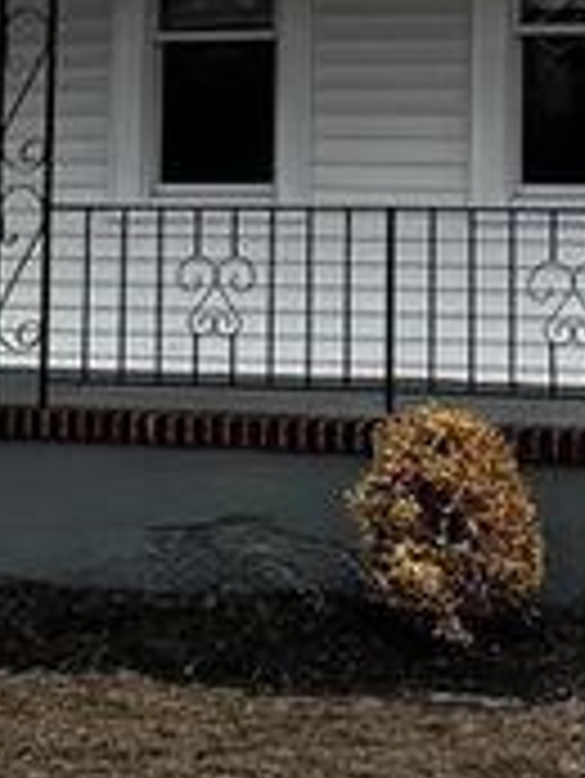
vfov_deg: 19.3
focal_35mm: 100
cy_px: 74
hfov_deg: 14.8
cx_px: 261
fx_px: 2251
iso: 50
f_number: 1.6
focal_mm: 5.1
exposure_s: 1/845
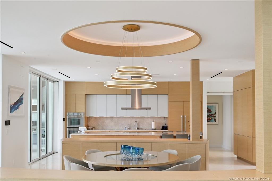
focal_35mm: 36
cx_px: 136
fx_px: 272
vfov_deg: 36.8
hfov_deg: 53.2
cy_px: 90
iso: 400
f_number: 11
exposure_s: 1/40
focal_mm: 36
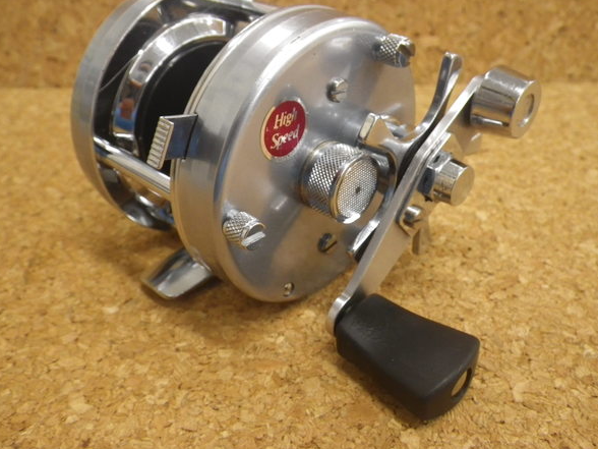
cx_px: 304
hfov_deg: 50.1
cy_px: 209
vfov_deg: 38.6
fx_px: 639
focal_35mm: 37
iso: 320
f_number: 3.8
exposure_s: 1/50
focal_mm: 6.1
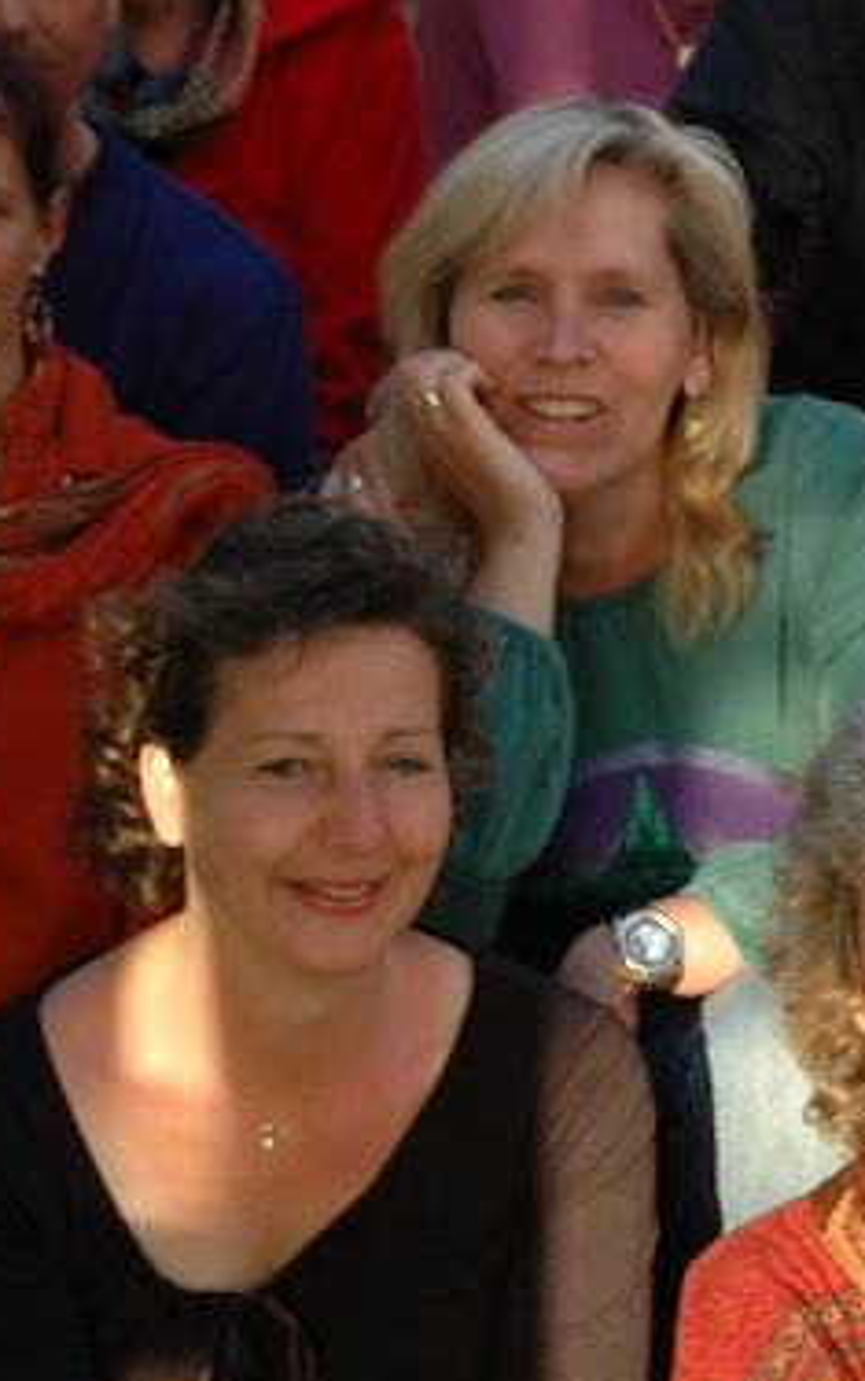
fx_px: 6739
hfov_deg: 7.3
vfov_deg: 11.7
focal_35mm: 179
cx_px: 1082
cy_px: 569
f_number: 5
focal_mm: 44
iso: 200
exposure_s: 1/80
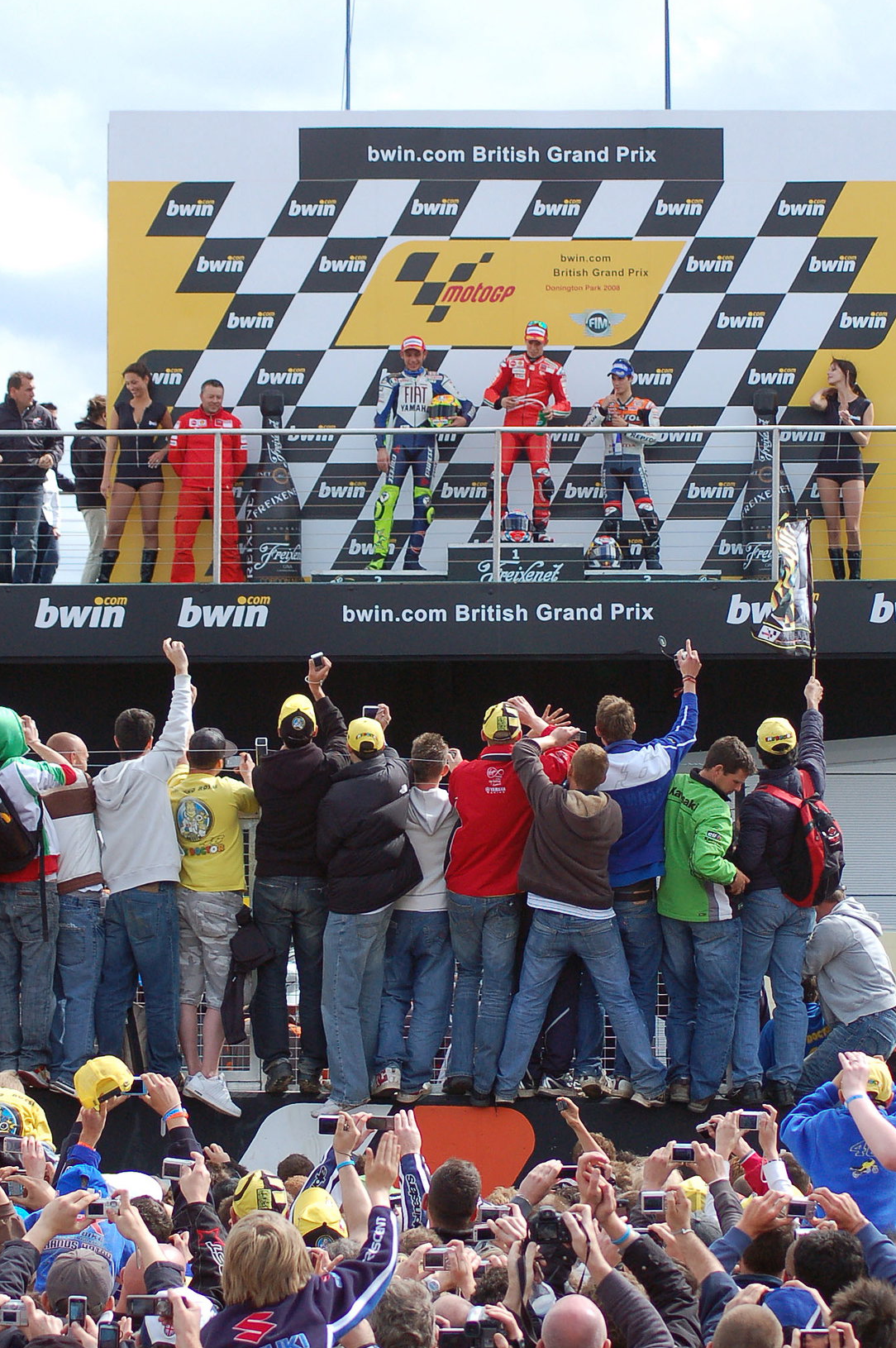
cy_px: 687
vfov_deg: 13.3
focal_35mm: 155
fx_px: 5796
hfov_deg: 8.8
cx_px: 463
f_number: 5.6
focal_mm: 70
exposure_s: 1/640
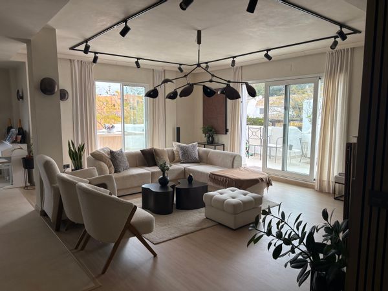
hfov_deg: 67.3
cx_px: 194
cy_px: 146
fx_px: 291
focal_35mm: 26
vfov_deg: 53.1
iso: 40
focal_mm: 5.96
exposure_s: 1/311
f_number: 1.6
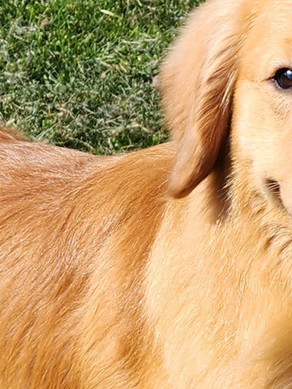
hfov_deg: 20.5
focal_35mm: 70
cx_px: 280
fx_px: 787
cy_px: 415
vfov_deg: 25.9
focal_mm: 6.4
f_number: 1.8
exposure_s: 1/833
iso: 12
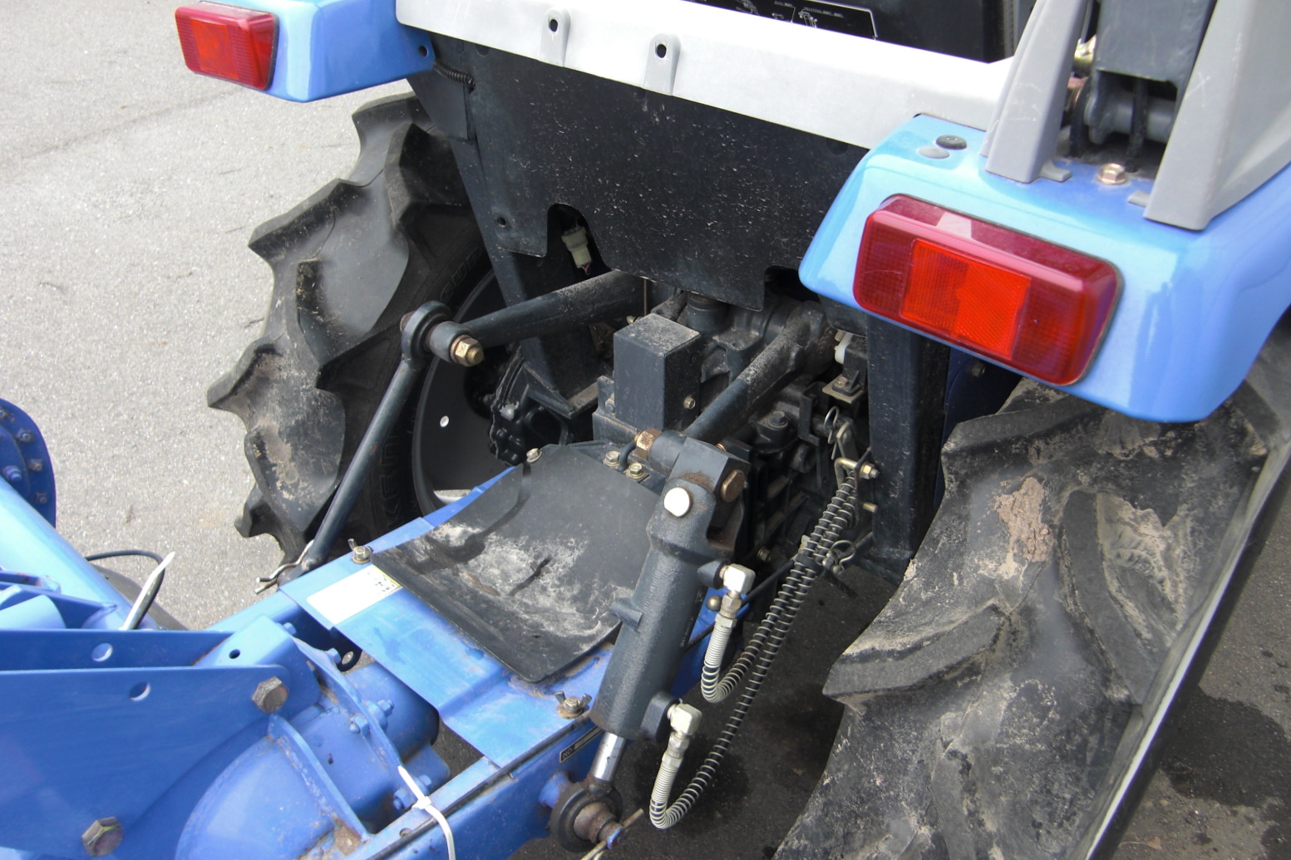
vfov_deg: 43.6
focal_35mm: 30
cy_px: 445
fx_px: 1076
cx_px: 664
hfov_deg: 61.9
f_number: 2.6
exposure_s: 1/100
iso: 50
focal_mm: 4.9
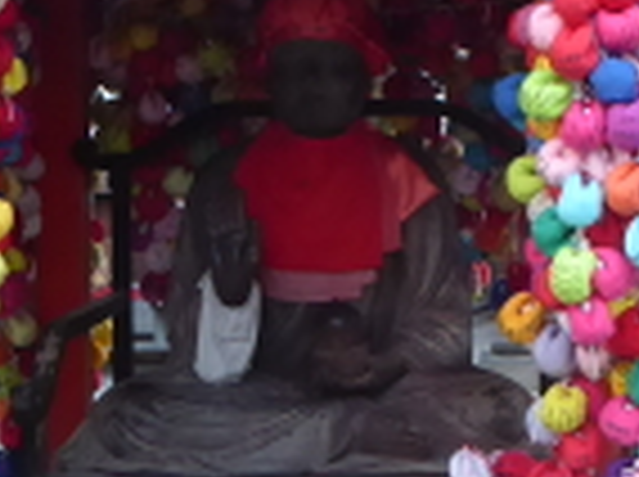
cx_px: 382
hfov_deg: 17.4
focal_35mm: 113
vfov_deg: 13.0
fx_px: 2082
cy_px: 122
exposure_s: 1/40
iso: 400
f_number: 3.3
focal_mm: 4.3
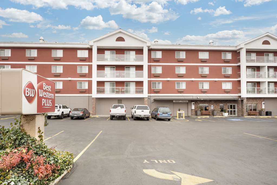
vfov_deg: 67.4
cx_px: 138
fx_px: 138
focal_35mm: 18
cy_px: 92
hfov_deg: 90.0
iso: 400
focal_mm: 18
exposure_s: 1/200
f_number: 8
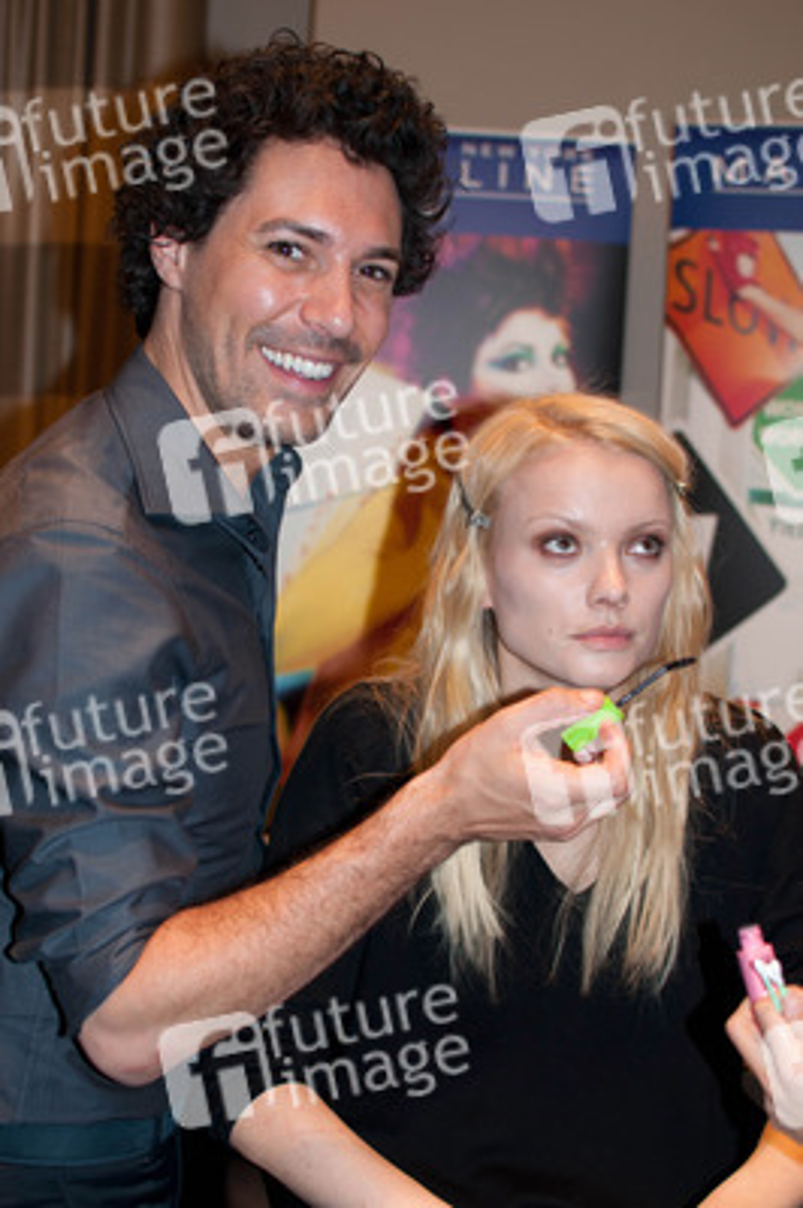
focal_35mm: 52
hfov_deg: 25.7
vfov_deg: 37.9
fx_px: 1759
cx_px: 402
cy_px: 604
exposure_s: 1/100
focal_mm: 35
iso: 320
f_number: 2.8
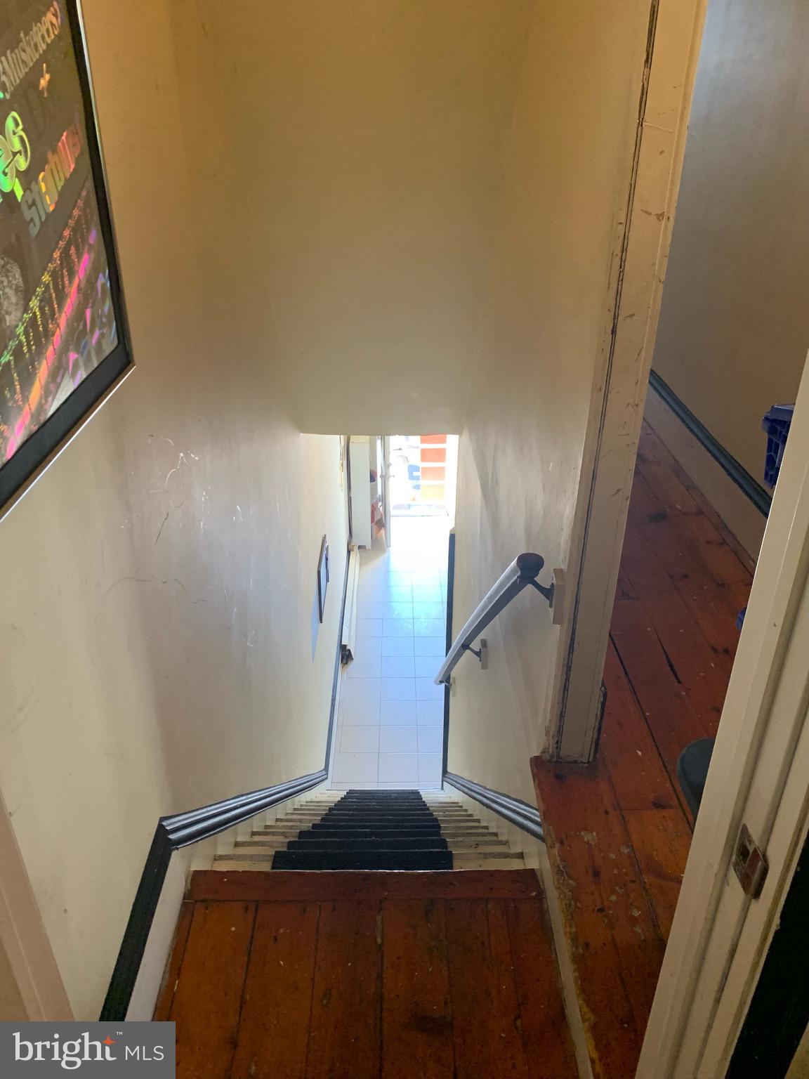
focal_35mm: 26
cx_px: 404
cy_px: 540
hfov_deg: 53.1
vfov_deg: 67.3
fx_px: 810
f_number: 1.8
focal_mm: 4.25
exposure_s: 1/60
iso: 250
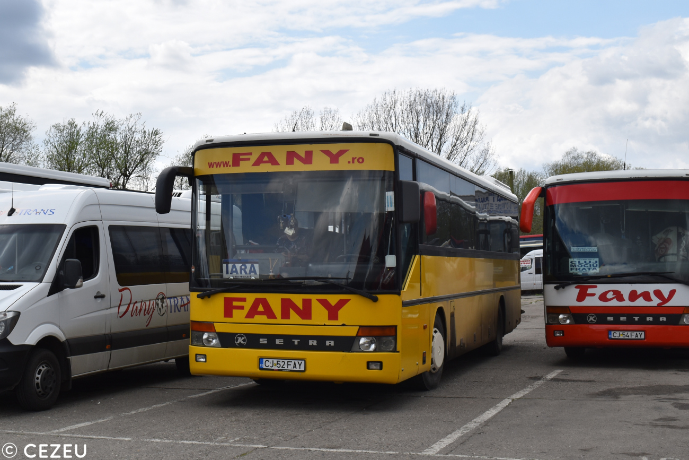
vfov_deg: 31.9
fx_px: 804
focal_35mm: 42
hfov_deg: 46.4
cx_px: 344
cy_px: 230
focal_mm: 28
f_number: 9
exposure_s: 1/323
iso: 100
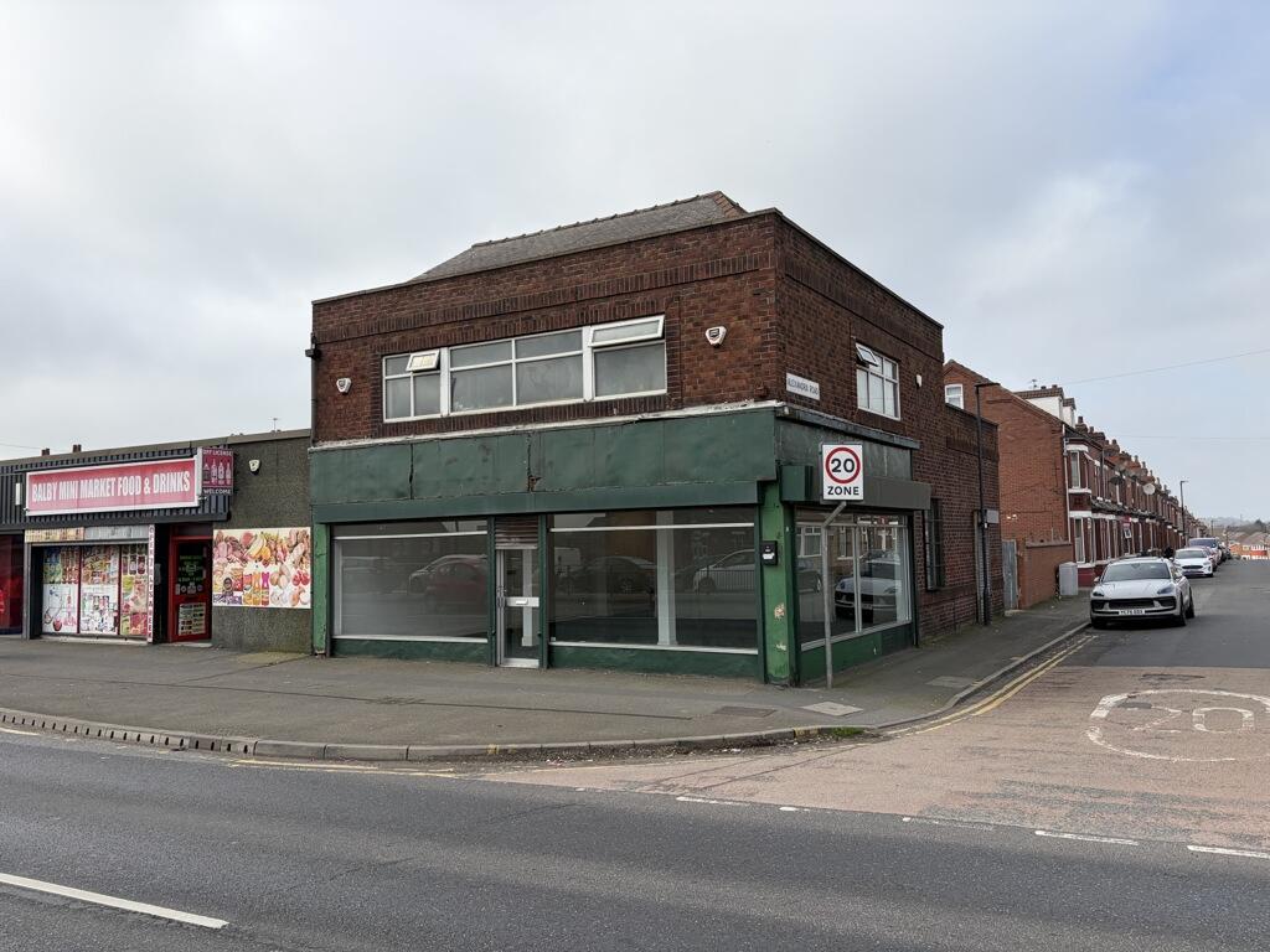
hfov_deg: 67.3
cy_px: 476
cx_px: 635
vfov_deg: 53.1
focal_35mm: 26
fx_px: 954
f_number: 1.6
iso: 50
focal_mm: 5.96
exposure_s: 1/2538
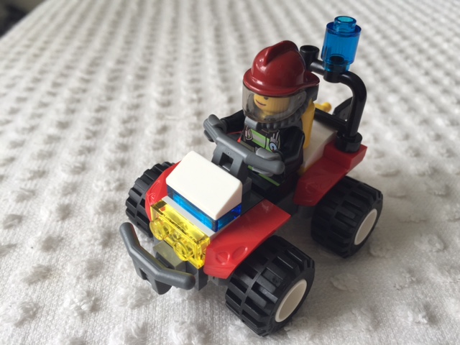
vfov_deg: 48.2
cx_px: 230
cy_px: 172
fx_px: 385
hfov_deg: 61.7
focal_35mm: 29
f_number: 2.2
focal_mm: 4.15
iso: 32
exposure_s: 1/60
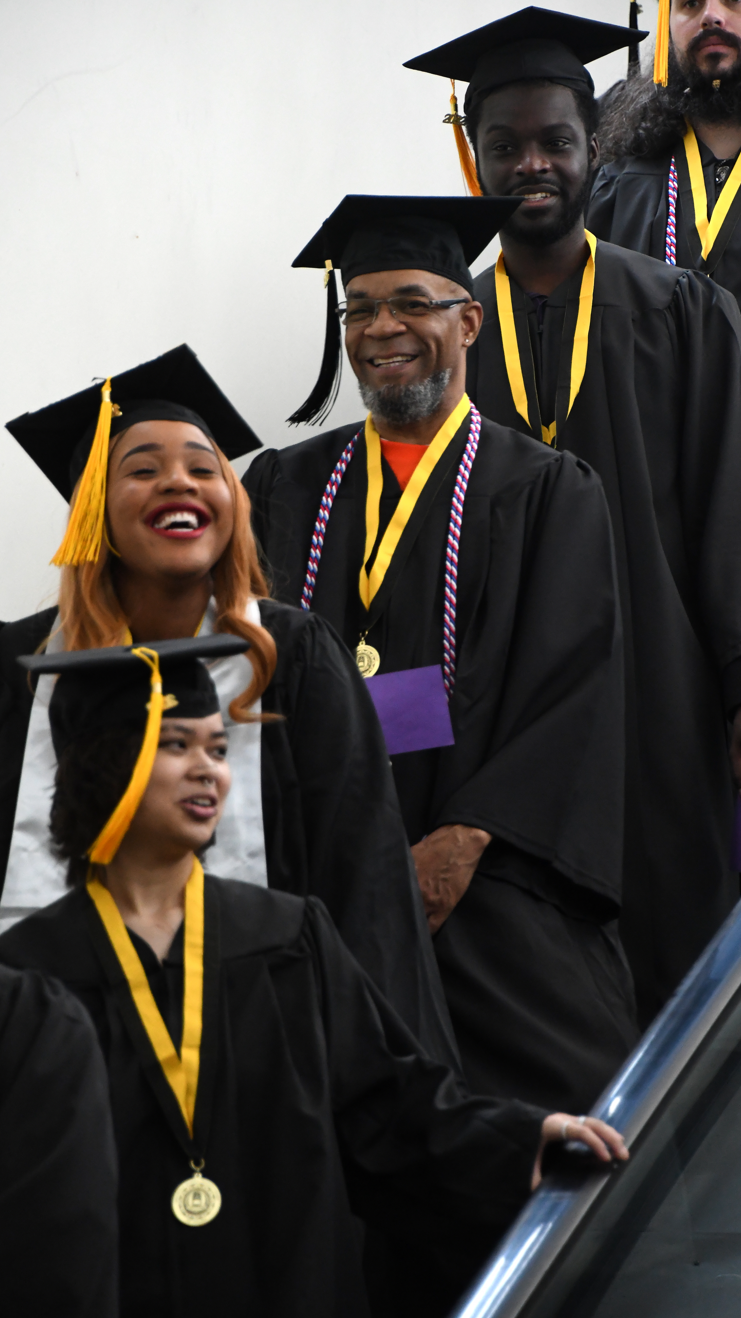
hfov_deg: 5.3
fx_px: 7983
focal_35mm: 229
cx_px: 420
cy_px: 657
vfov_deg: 9.4
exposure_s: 1/160
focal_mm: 145
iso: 2500
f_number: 6
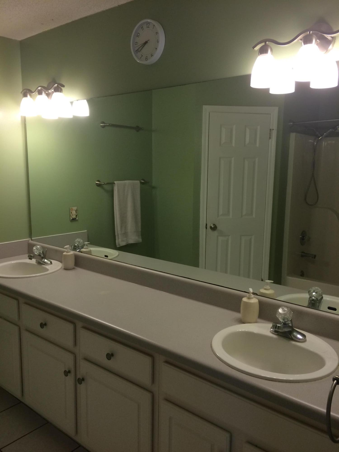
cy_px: 226
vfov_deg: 61.7
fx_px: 379
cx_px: 170
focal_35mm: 29
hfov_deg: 48.2
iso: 40
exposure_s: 1/40
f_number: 2.2
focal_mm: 4.15
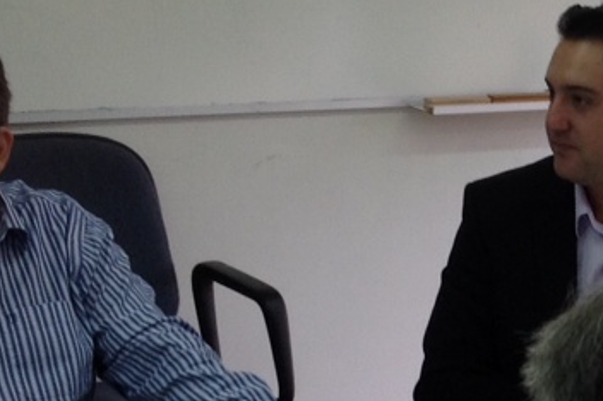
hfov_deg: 14.7
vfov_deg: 10.2
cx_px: 750
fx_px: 2242
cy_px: 362
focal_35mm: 134
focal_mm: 4.28
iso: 64
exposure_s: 1/60
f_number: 2.4
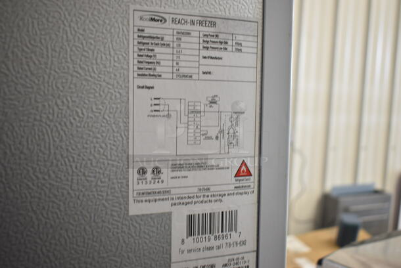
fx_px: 418
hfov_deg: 51.2
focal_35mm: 38
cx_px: 200
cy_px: 134
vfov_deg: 35.6
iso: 640
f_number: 4
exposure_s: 1/40
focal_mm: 25
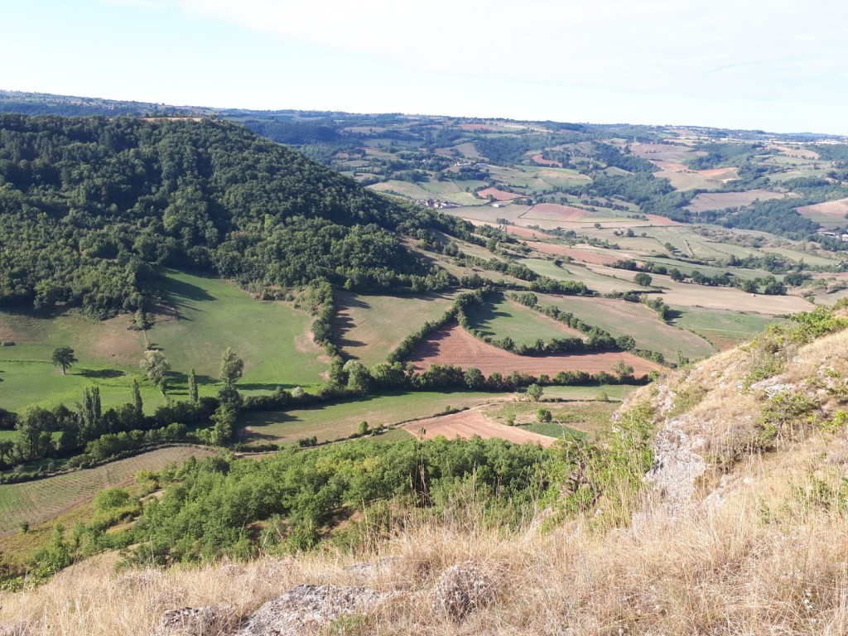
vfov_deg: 51.4
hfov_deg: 65.3
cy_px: 318
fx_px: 661
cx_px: 424
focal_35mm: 27
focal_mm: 3.6
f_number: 1.9
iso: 40
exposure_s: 1/540
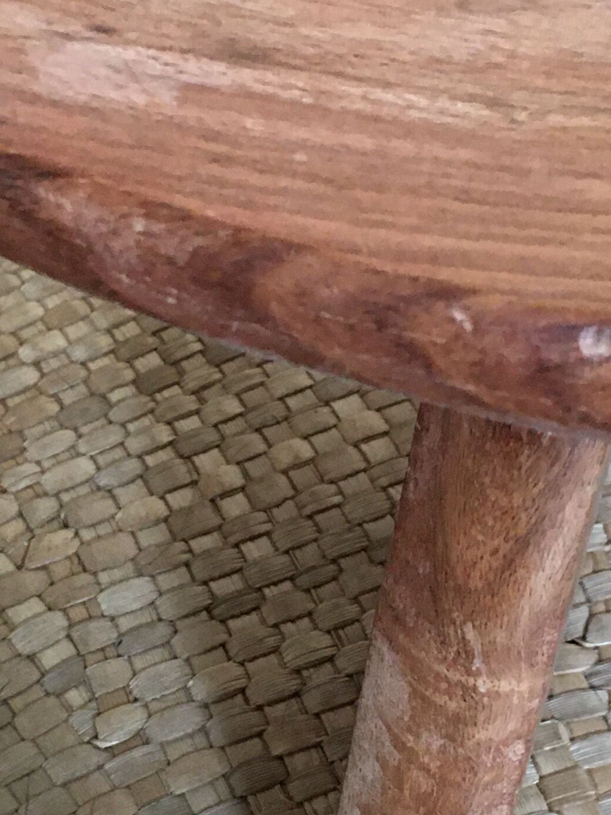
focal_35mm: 84
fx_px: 1977
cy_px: 470
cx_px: 254
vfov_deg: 23.3
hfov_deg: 17.6
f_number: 2.2
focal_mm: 4.15
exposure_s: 1/25
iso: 200
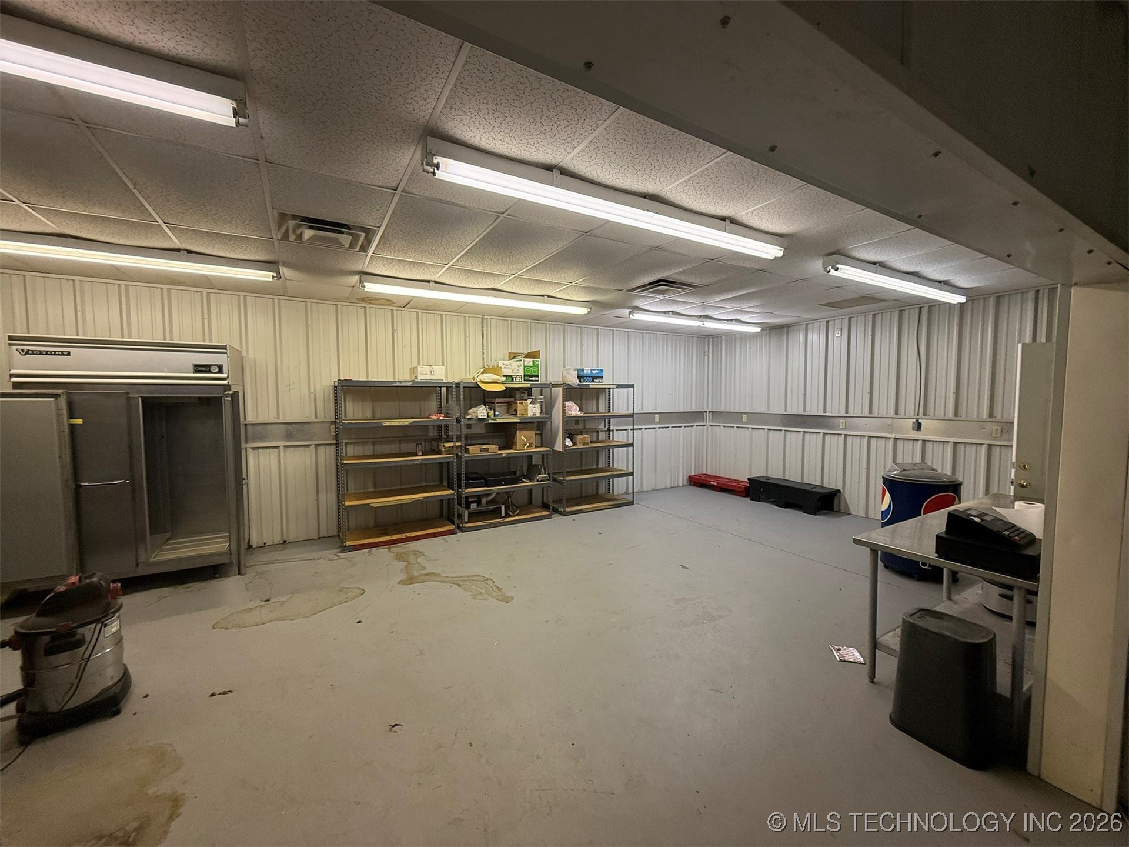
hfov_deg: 102.1
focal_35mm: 14
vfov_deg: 85.7
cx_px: 564
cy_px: 424
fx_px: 457
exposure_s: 1/120
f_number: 2.2
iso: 160
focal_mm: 2.22
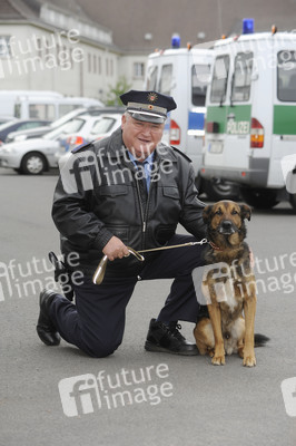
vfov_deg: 20.4
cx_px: 148
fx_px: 1235
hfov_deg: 13.7
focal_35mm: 100
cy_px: 223
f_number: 5.6
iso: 250
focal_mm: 100
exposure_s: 1/640
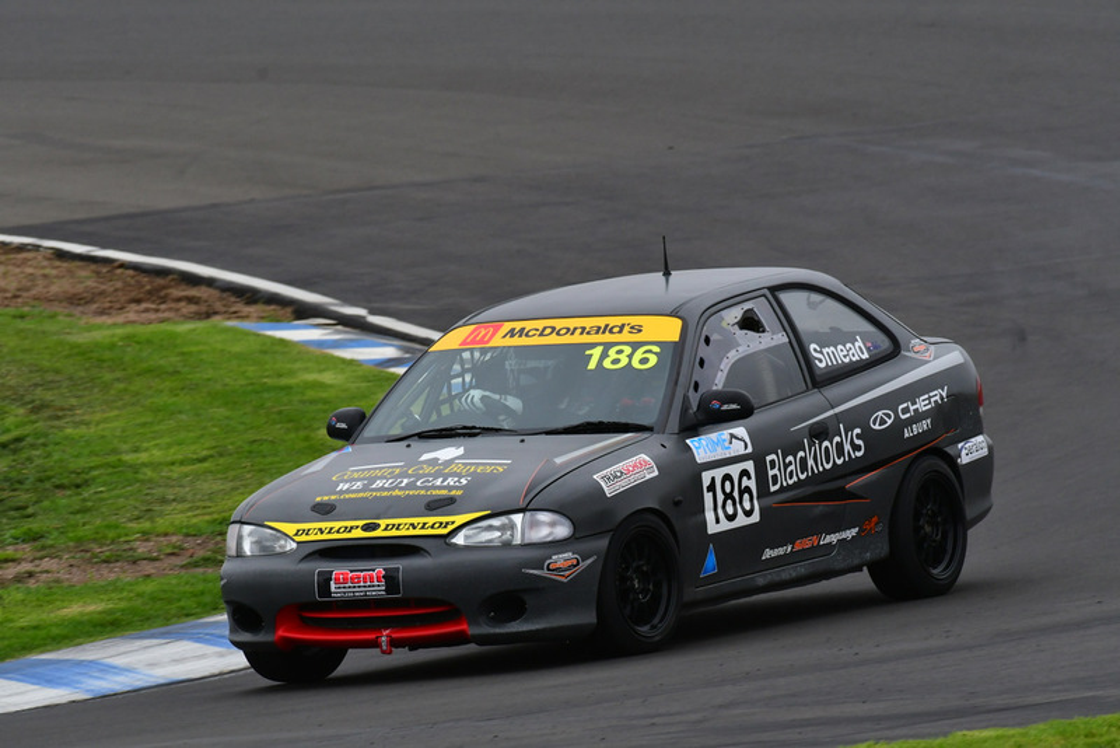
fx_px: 23340
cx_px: 560
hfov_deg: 2.7
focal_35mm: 750
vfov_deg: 1.8
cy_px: 374
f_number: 10
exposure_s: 1/640
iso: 1000
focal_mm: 500
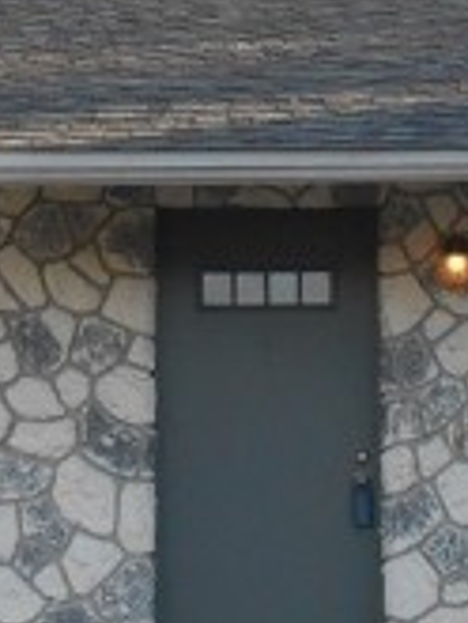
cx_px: 313
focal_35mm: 192
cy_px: 34
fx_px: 3457
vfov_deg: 10.2
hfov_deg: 7.7
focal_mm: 5.5
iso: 80
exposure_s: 1/125
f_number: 3.6
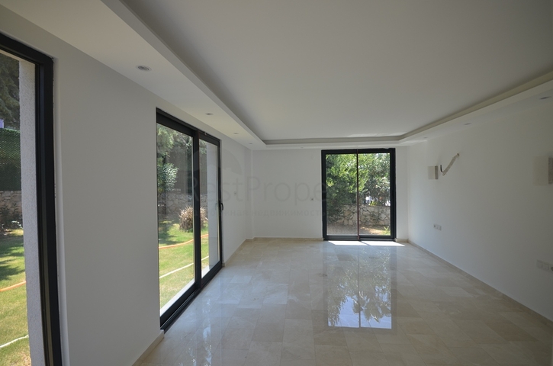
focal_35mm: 15
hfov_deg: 100.5
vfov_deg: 77.1
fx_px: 230
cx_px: 276
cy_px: 183
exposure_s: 1/80
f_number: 6.3
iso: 100
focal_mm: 10
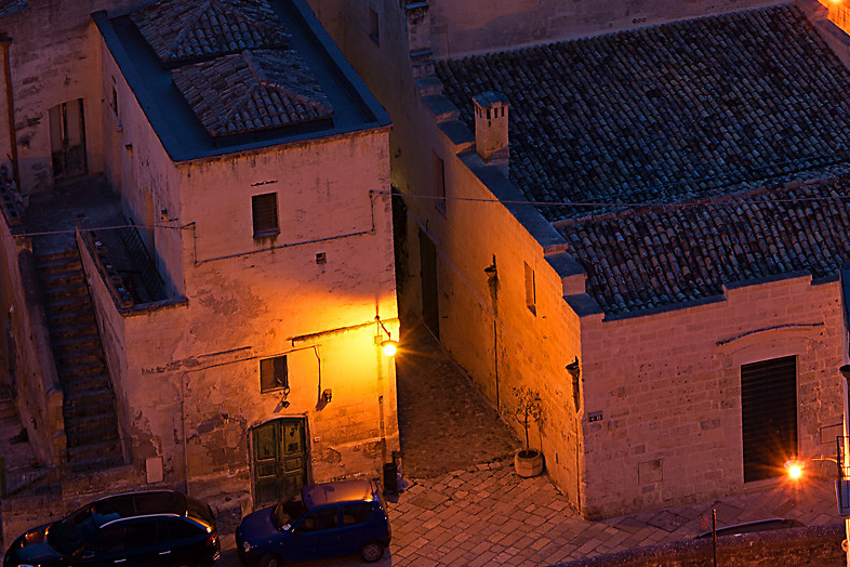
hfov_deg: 12.1
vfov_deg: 8.0
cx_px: 802
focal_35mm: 168
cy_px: -259
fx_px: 3966
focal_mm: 55
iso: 160
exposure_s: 8
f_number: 14
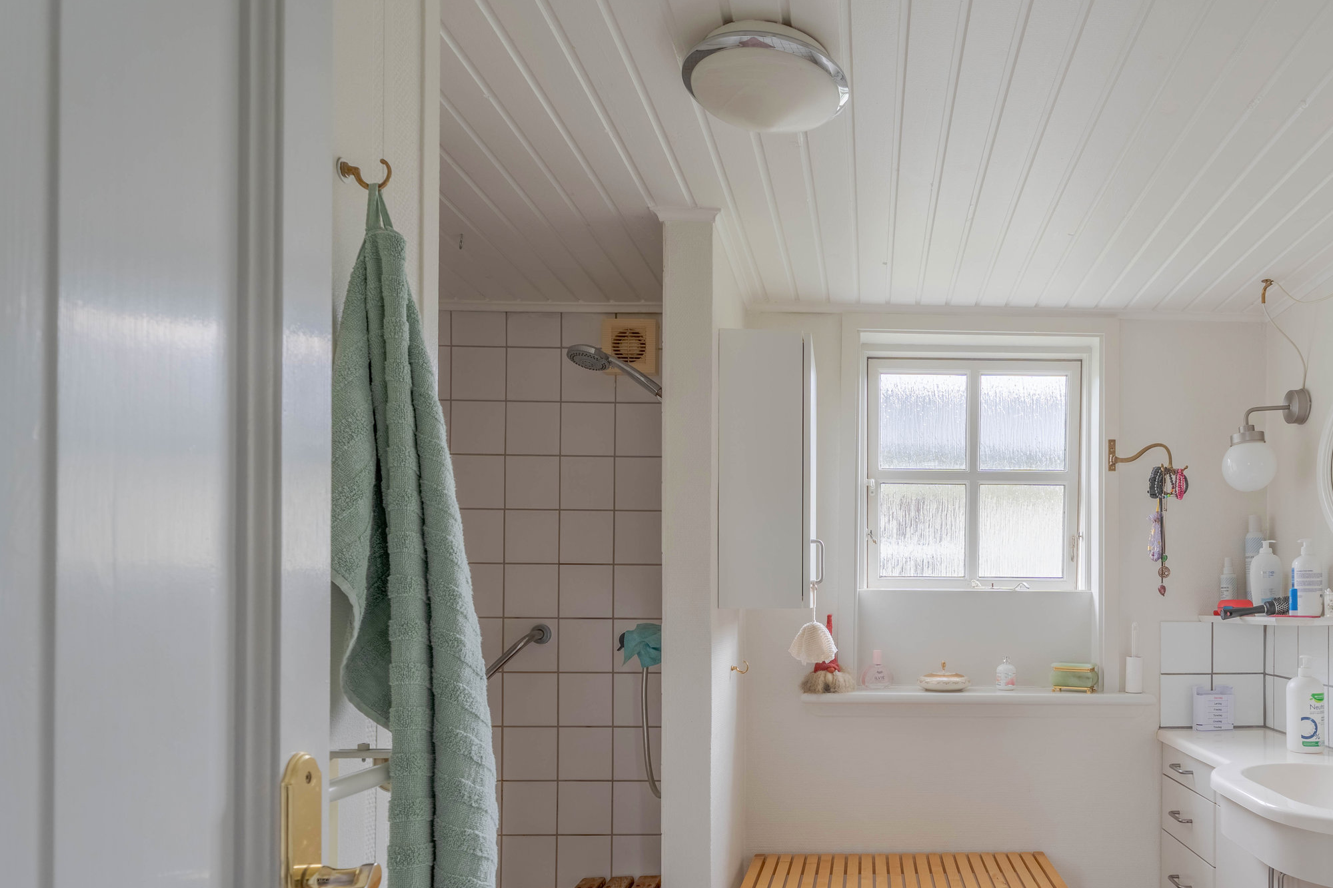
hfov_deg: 71.0
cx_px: 914
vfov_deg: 51.9
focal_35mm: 24
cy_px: 605
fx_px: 889
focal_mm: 16
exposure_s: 1/100
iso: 250
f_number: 9
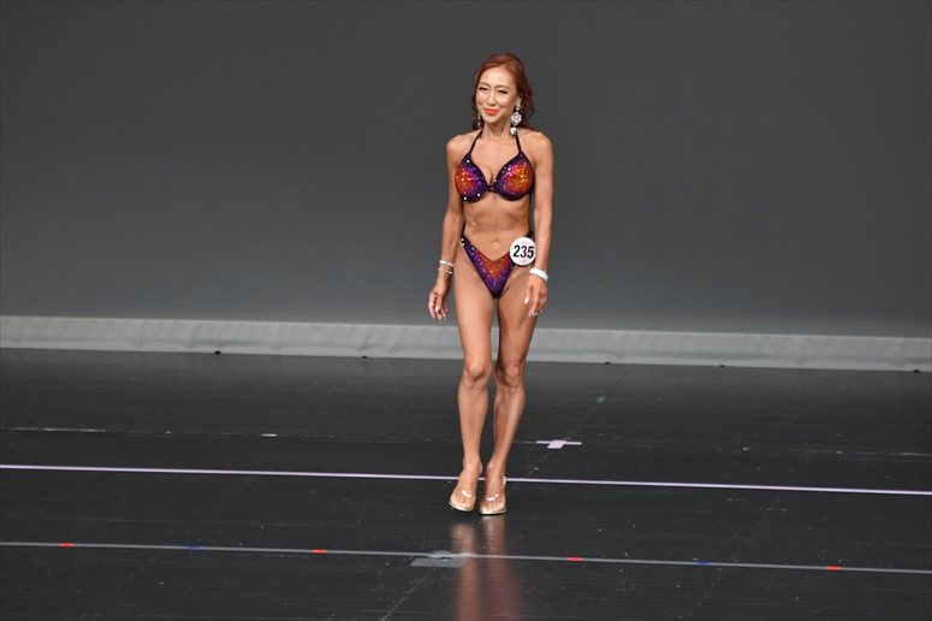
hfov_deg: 6.5
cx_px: 466
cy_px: 310
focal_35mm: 315
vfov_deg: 4.4
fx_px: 8151
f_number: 5.6
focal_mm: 210
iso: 4000
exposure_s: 1/400
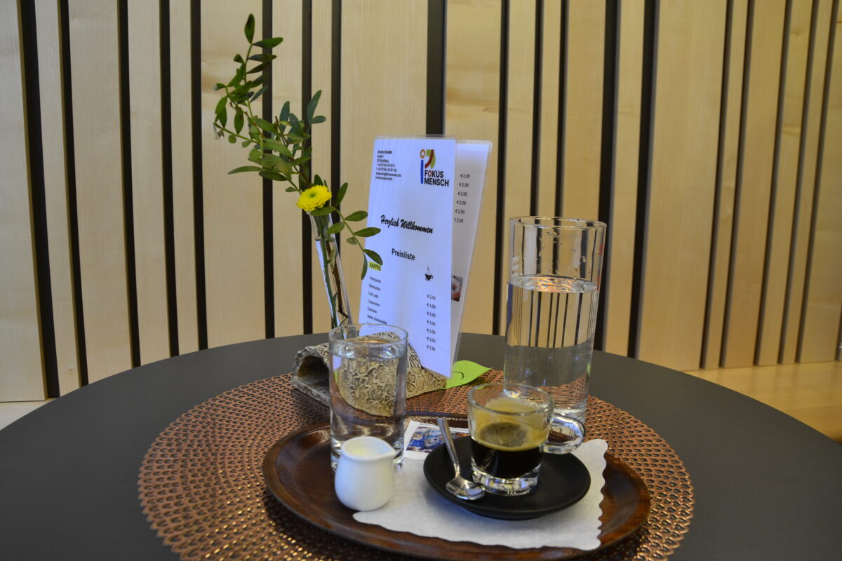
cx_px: 421
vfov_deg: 47.9
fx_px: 631
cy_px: 280
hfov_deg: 67.4
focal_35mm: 27
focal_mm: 18
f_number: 6.3
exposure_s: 1/20
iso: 400
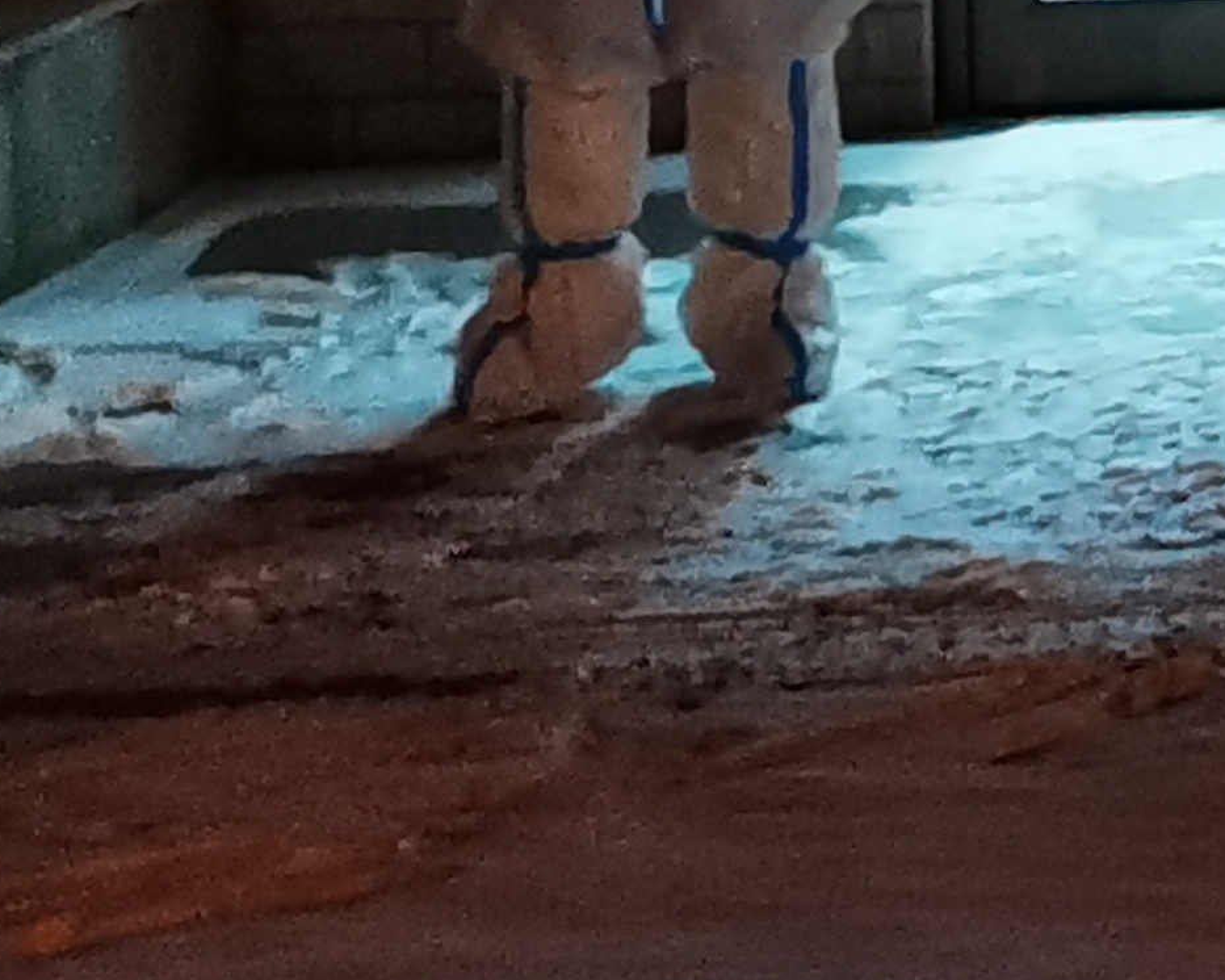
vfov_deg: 8.9
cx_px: 1955
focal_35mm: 168
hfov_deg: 11.0
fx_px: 6090
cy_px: -552
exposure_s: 1/25
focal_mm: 5.56
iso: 800
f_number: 1.6
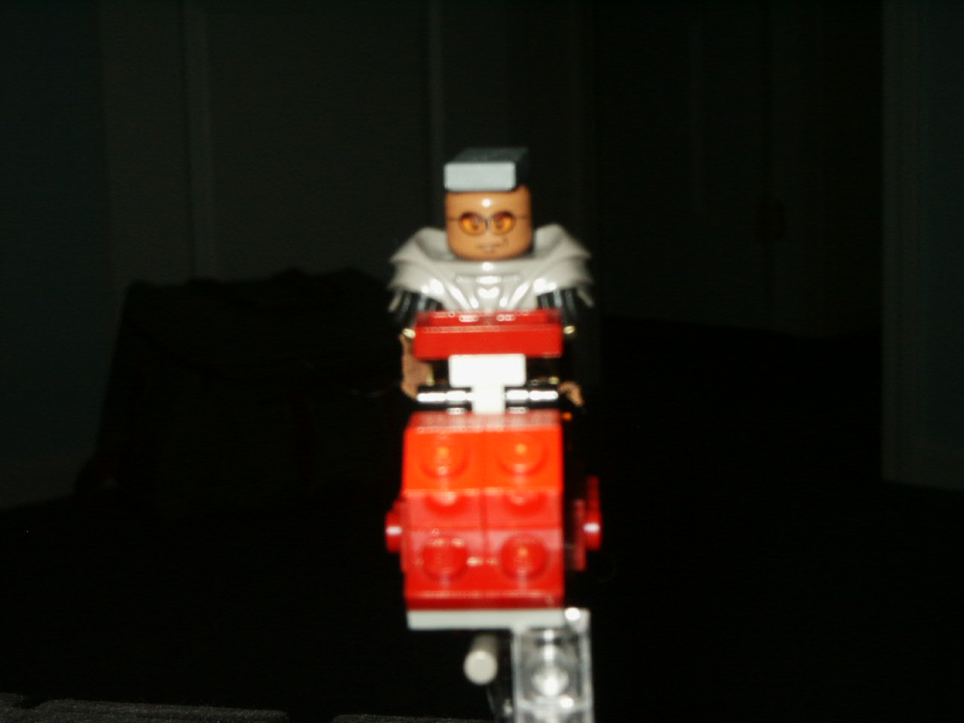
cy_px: 362
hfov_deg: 22.3
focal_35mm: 88
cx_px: 482
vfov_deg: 16.8
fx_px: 2451
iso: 200
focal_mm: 17.56
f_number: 8
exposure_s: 1/90
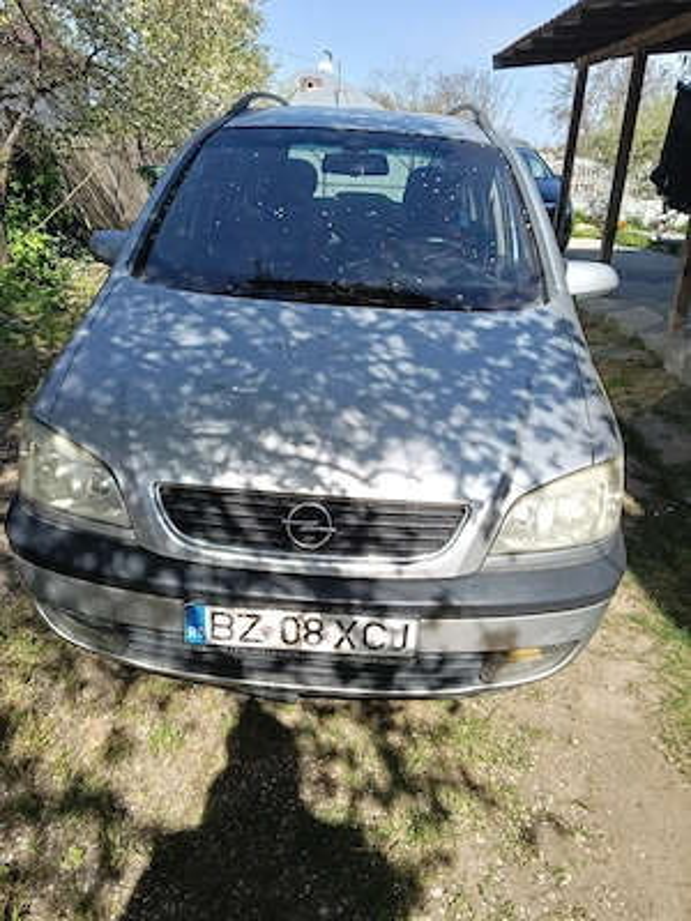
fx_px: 719
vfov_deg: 65.3
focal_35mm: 27
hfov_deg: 51.4
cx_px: 346
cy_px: 460
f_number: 1.8
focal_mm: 3.98
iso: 64
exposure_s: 1/499
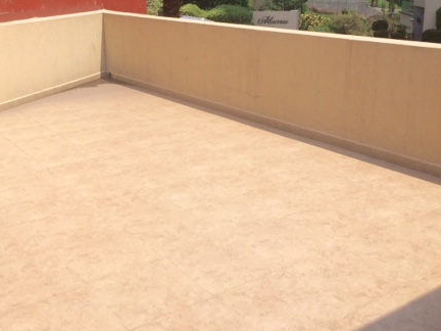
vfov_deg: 33.2
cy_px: 105
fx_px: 548
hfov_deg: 43.6
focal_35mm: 43
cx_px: 174
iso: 32
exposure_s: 1/2933
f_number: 2.2
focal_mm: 4.15
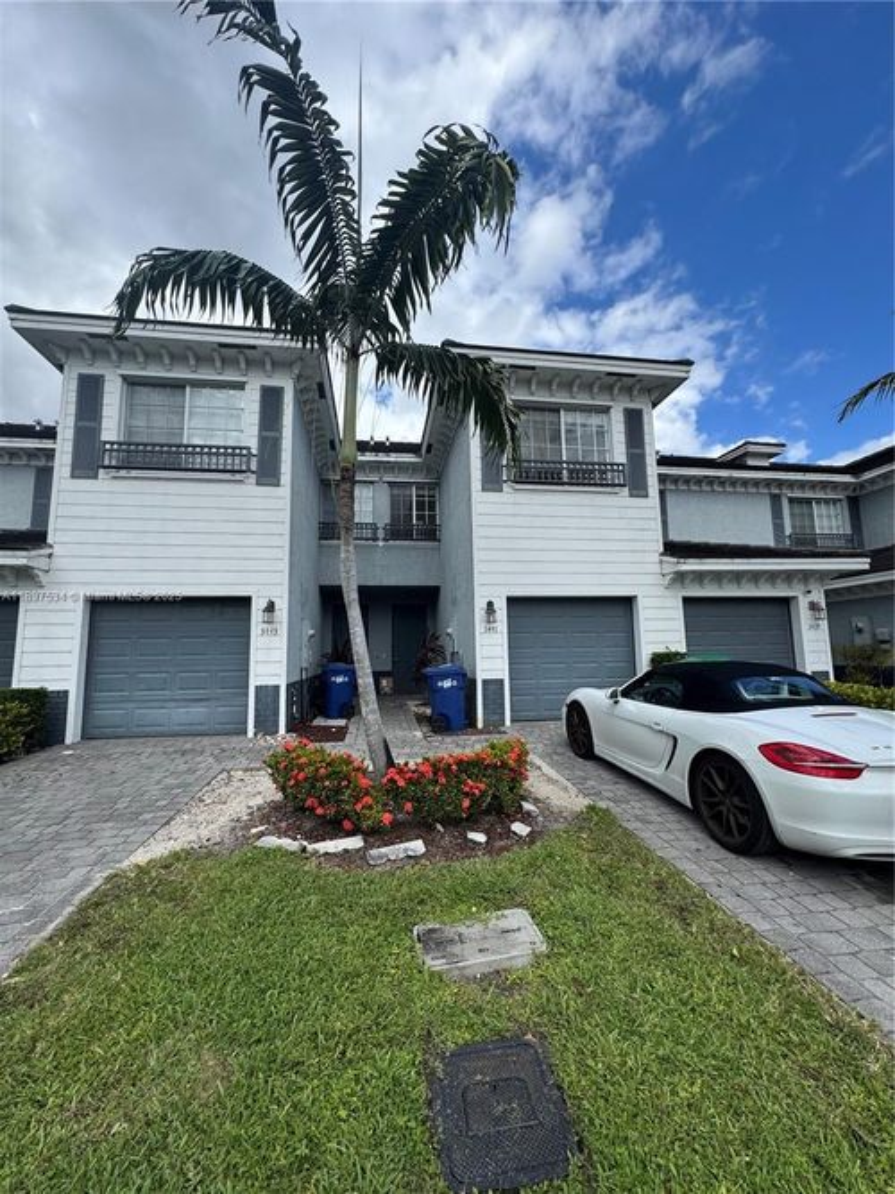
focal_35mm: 14
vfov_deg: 102.1
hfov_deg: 85.7
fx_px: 483
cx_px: 448
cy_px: 597
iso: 50
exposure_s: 1/1299
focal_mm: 2.22
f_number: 2.2
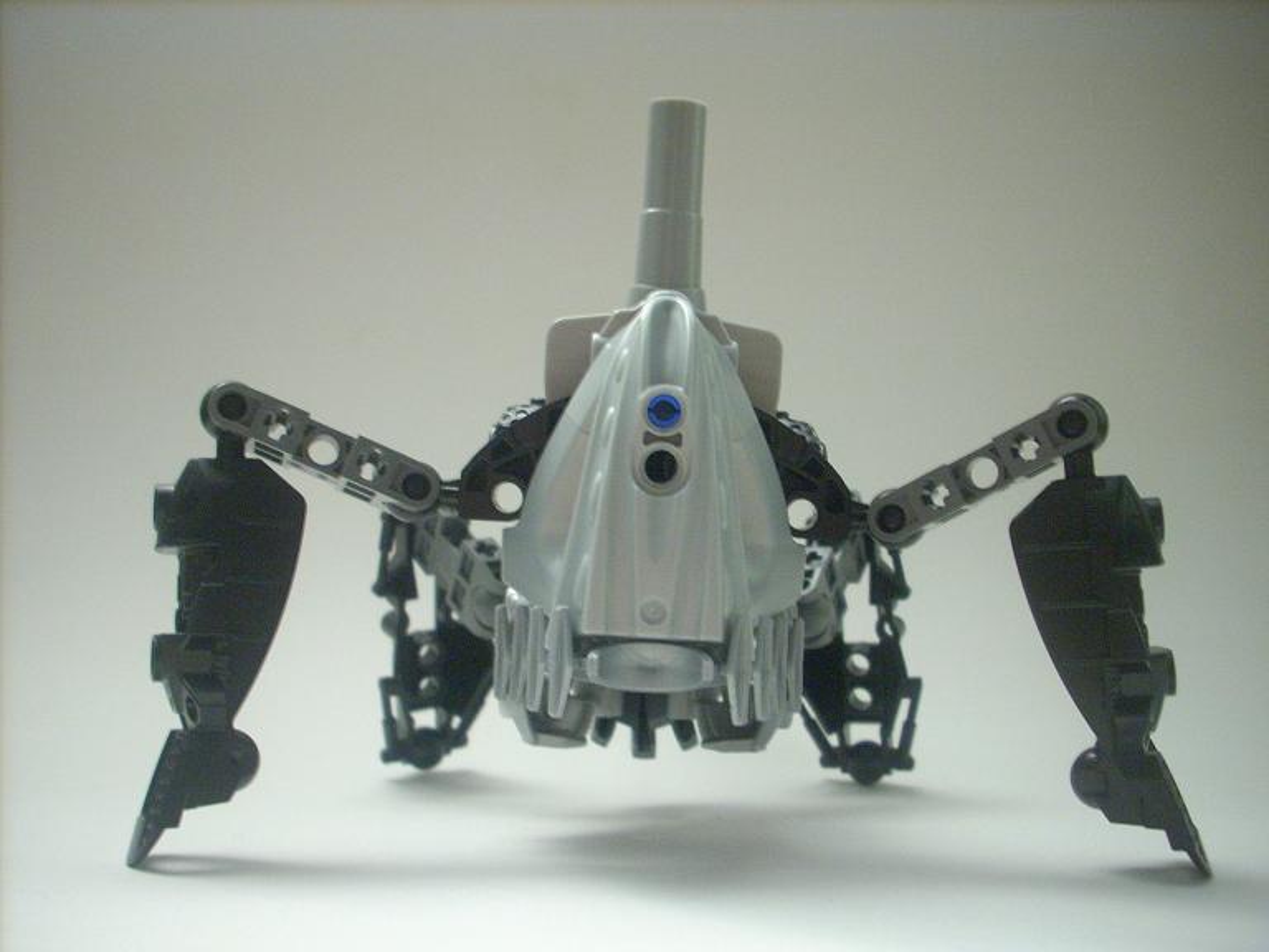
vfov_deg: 38.7
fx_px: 1356
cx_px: 634
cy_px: 476
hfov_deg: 50.1
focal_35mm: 37
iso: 259
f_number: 2.8
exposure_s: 1/4
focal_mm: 6.2
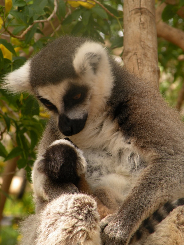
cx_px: 92
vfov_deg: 11.6
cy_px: 122
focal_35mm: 170
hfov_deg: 8.7
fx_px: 1205
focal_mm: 30.1
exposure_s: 1/140
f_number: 4.5
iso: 64
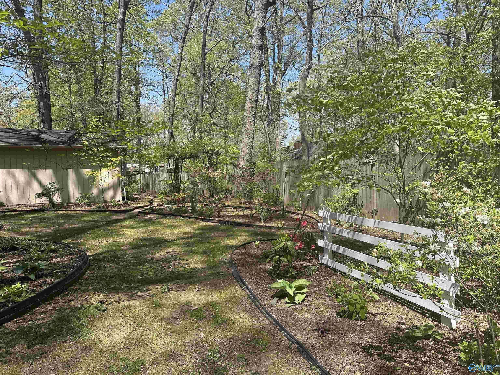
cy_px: 188
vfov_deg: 56.8
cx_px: 250
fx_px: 347
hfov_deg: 71.6
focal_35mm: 24
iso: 80
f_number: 1.78
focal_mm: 6.86
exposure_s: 1/2110
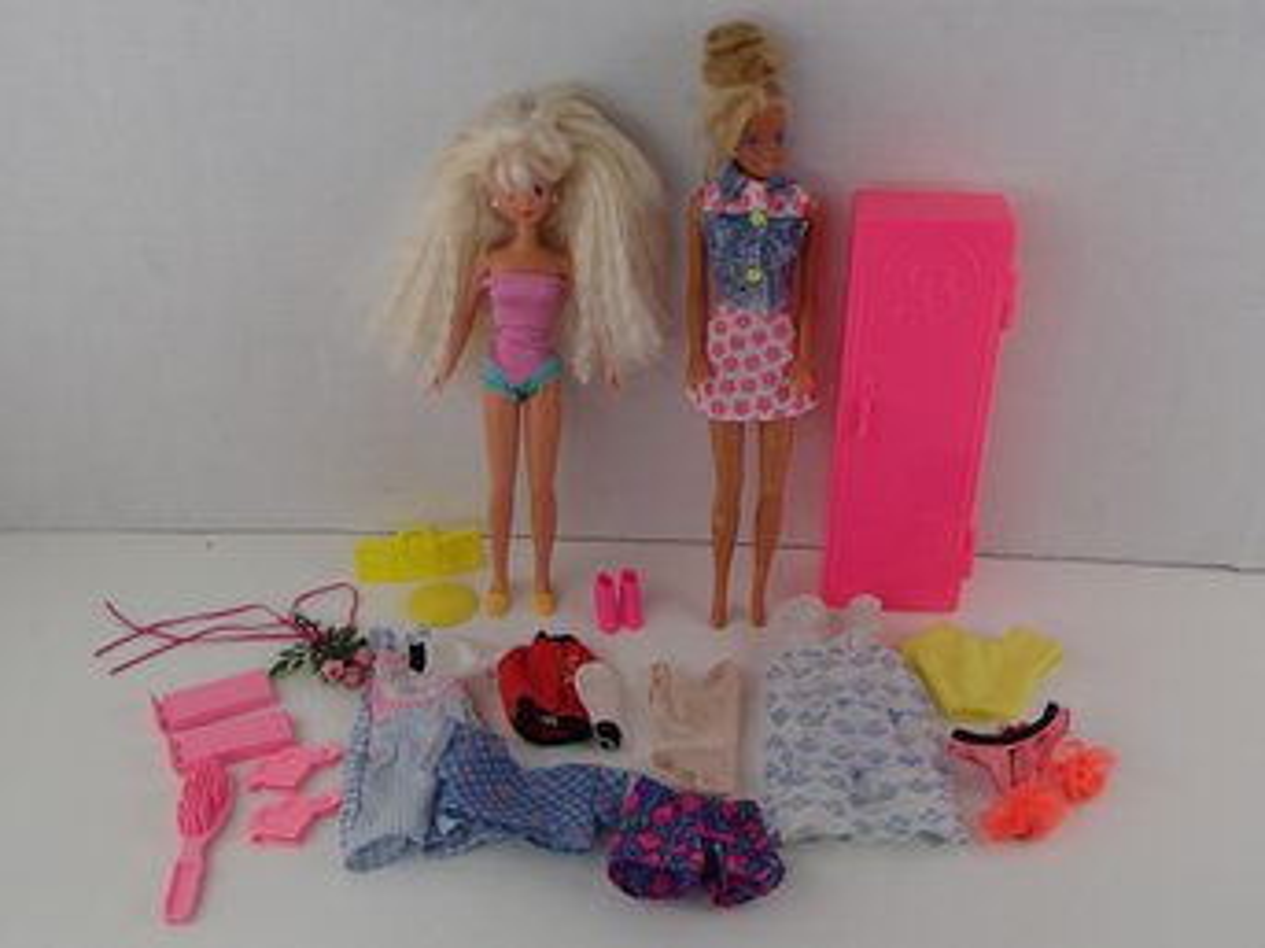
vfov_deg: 38.6
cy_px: 474
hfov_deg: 50.2
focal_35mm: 37
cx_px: 632
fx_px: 1352
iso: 125
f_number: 4.7
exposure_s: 1/160
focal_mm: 6.64
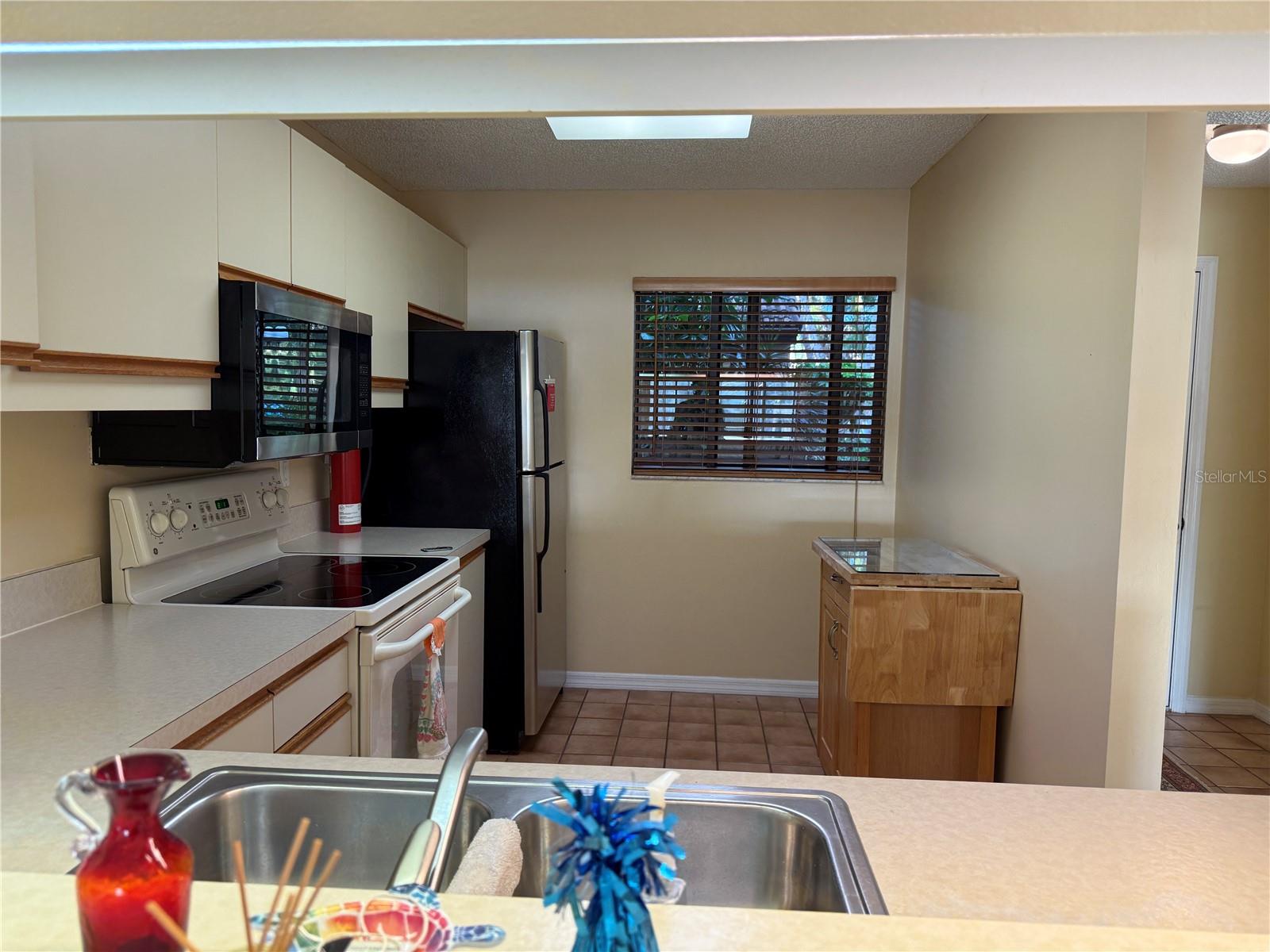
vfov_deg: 56.8
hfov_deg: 71.6
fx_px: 881
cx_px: 635
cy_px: 476
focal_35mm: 24
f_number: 1.78
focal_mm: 6.76
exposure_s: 1/120
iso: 160
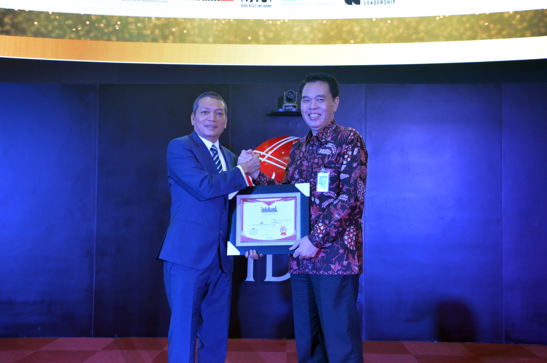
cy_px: 182
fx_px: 638
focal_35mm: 42
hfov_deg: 46.4
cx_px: 274
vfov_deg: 31.8
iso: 400
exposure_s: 1/25
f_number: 4
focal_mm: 28
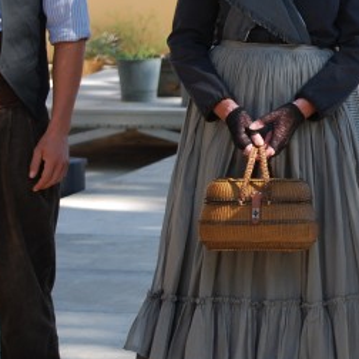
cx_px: 480
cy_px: 69
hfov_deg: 7.7
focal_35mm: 223
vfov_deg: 7.8
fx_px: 2621
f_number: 5.6
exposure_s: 1/125
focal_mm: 55
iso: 110
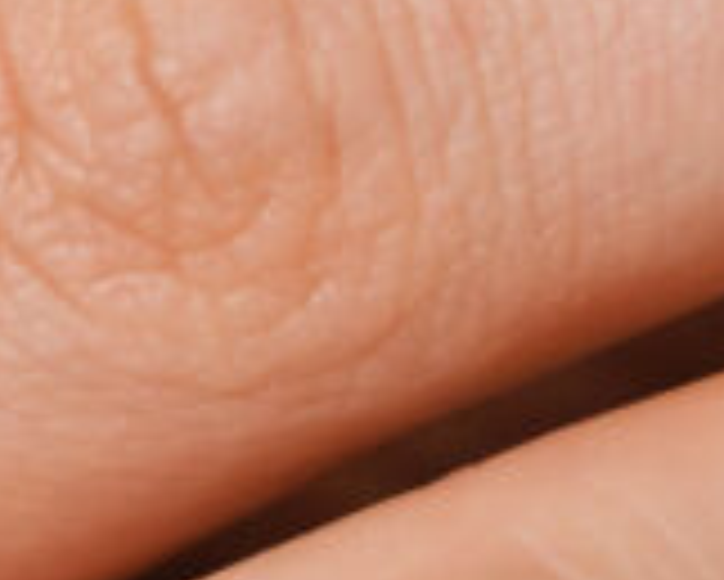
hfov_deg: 2.7
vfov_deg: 2.2
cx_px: 1205
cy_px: -717
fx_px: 15351
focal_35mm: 716
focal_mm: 80
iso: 640
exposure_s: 1/250
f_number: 3.2
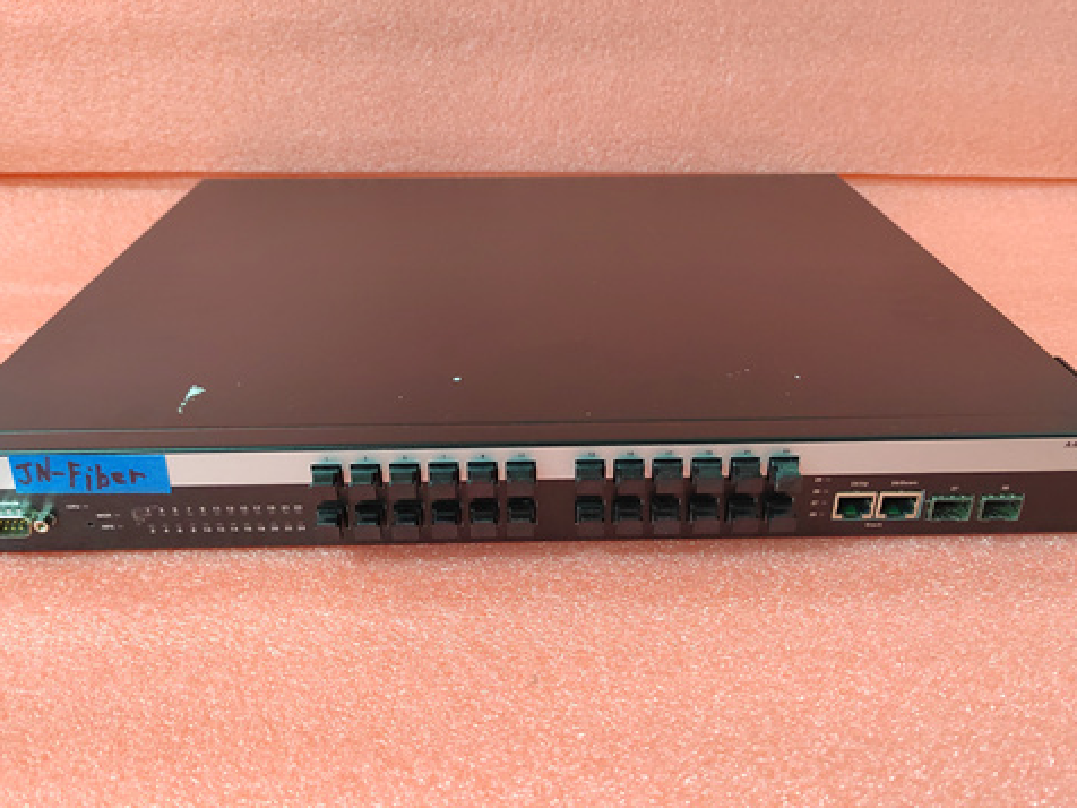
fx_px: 902
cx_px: 529
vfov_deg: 48.2
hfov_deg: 61.7
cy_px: 428
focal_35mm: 29
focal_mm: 5.52
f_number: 1.9
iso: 3250
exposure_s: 1/50
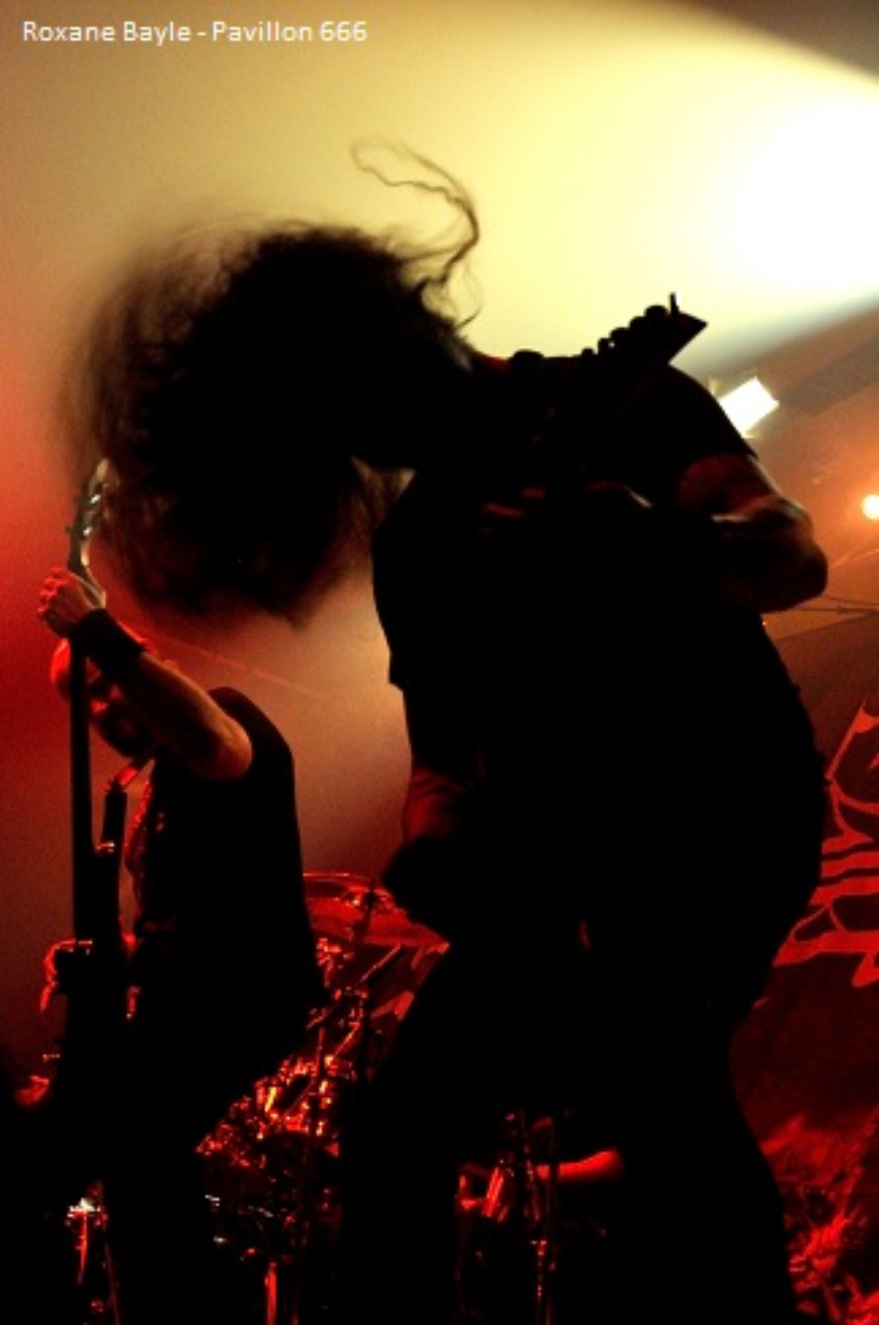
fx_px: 1764
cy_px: 662
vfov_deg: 41.2
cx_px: 440
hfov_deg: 28.0
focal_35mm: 48
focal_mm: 32
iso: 1600
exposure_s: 1/60
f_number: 9
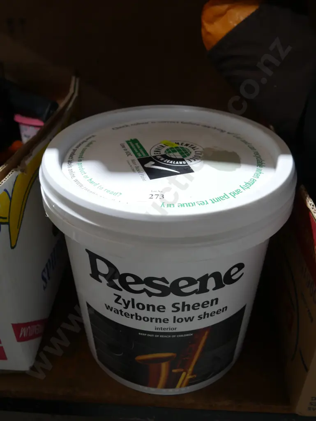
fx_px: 413
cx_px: 158
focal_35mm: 34
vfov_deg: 53.9
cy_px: 210
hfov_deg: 41.8
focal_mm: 17
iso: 640
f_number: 4
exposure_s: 1/60
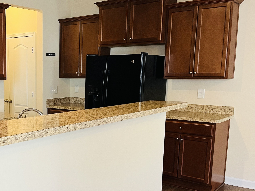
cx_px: 38
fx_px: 331
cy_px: 123
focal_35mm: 45
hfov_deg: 39.7
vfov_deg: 32.0
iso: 125
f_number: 1.6
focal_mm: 5.1
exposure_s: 1/60
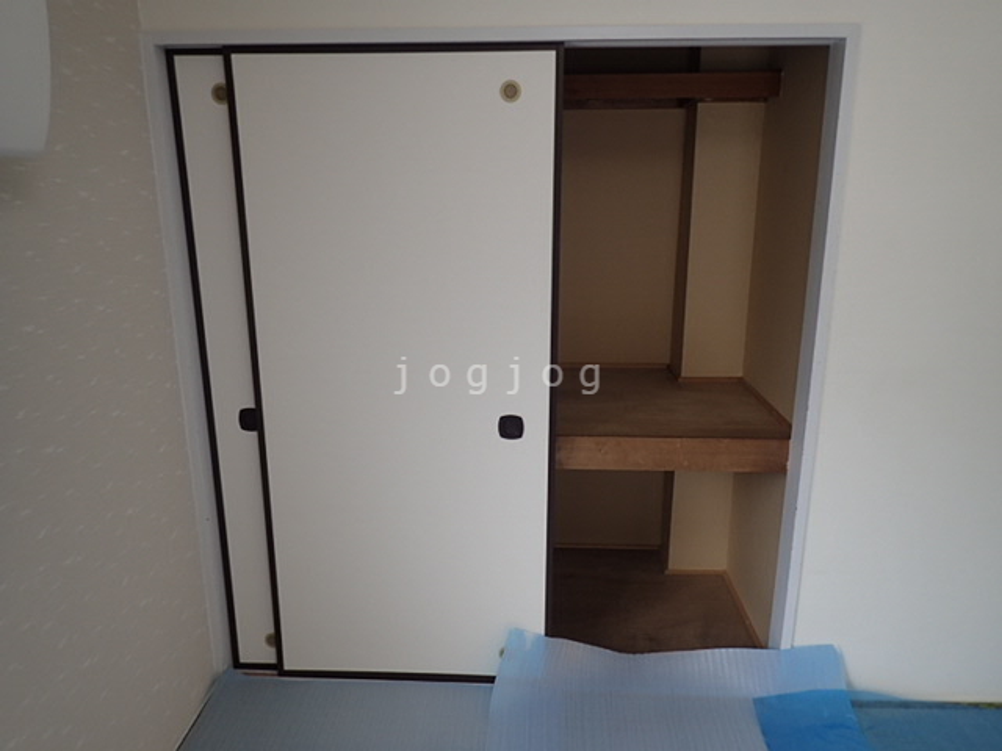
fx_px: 724
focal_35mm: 25
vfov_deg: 54.9
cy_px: 376
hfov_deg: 69.4
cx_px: 501
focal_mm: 4.5
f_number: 2
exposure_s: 1/100
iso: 100
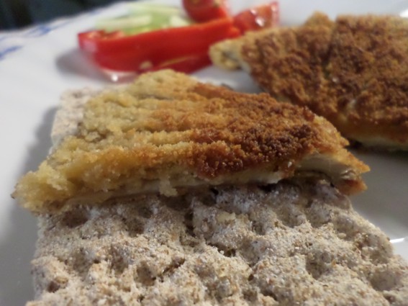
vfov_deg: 54.9
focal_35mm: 25
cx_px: 204
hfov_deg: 69.4
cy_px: 153
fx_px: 295
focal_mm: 4.5
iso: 640
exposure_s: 1/30
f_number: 2.5
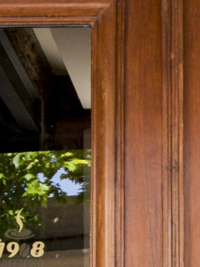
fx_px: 1233
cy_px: 393
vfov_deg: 11.8
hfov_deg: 9.2
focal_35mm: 160
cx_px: 201
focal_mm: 18
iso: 200
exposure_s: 1/100
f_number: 4.5
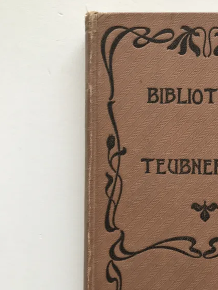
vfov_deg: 37.1
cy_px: 192
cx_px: 197
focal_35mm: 51
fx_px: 428
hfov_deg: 27.5
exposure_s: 1/50
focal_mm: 3.99
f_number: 1.8
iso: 25
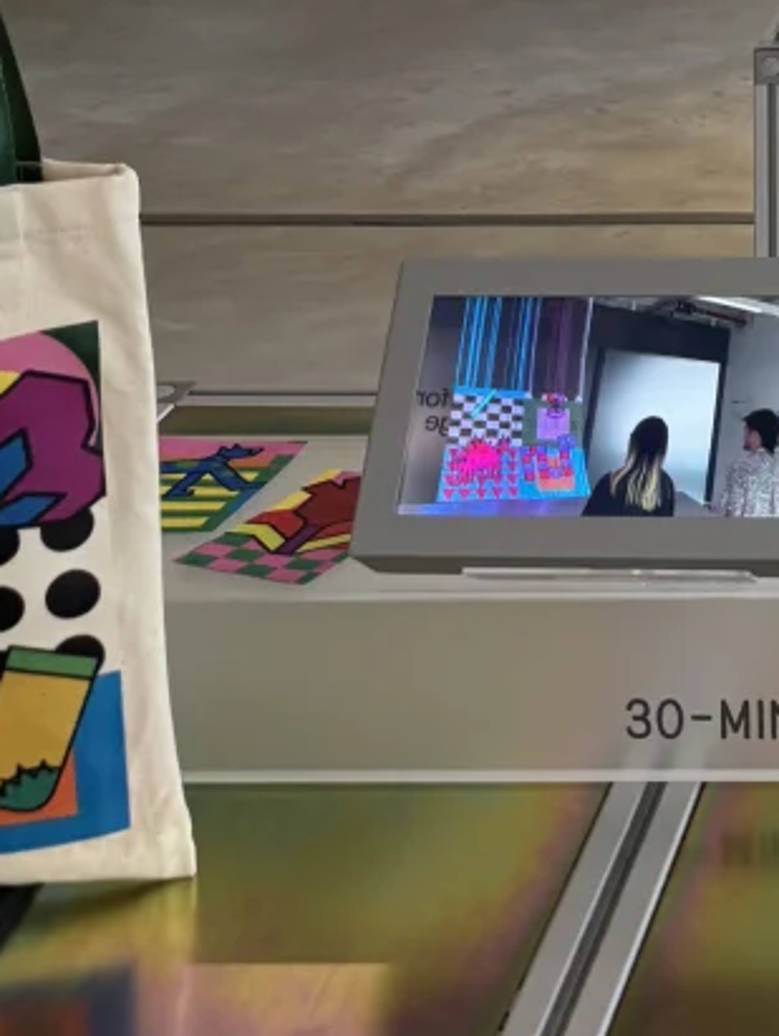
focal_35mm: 84
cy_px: -398
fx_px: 2517
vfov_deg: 20.7
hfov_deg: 15.8
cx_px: 1245
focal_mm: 6.76
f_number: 1.78
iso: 125
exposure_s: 1/115
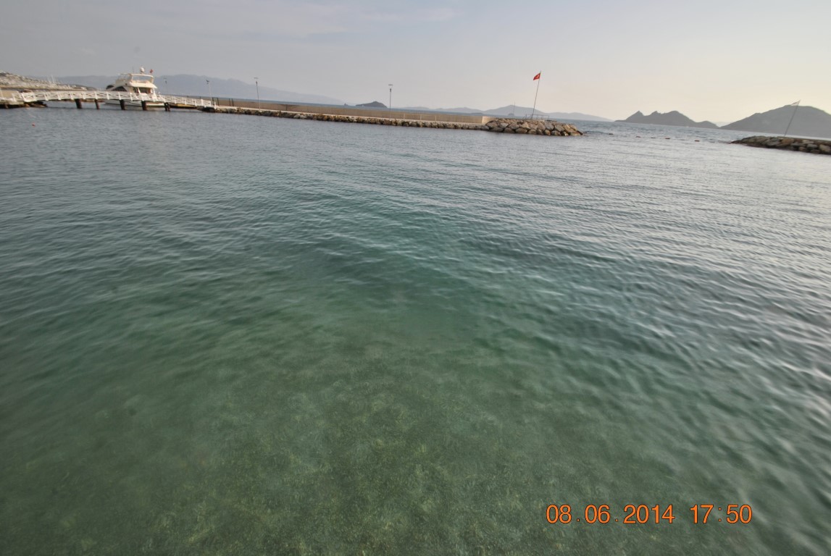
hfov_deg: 100.3
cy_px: 278
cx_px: 416
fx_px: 347
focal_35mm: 15
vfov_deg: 77.5
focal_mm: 10
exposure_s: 1/200
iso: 100
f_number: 10
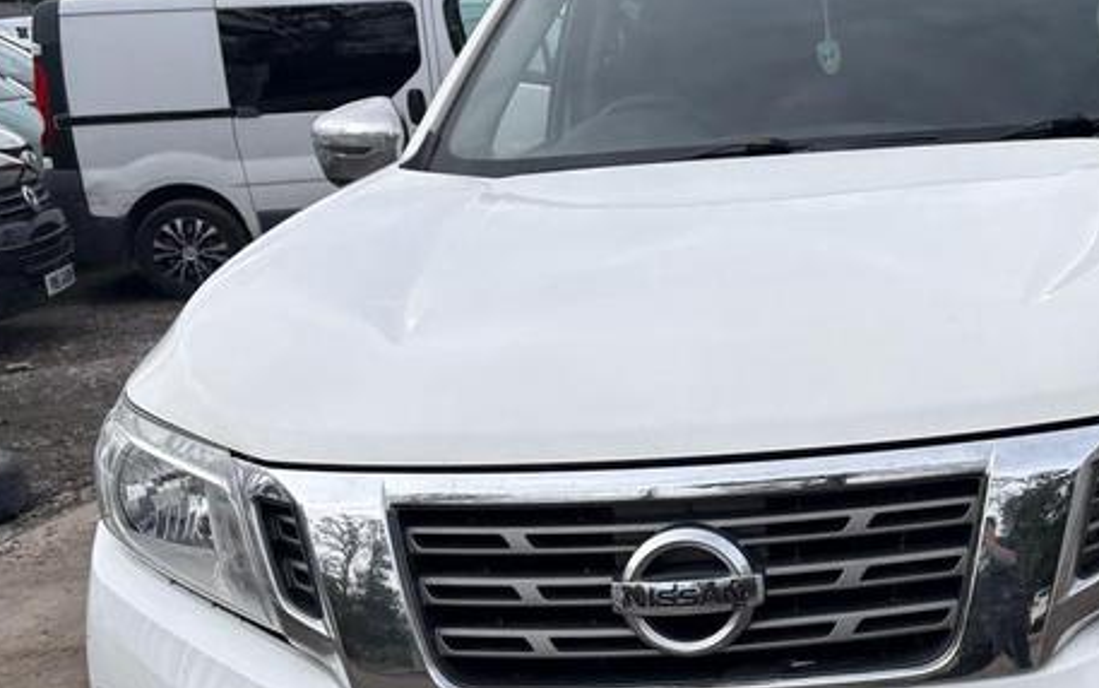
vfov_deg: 23.9
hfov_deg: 35.6
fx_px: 1618
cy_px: 443
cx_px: 962
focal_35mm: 54
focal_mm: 5.96
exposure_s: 1/1287
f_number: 1.6
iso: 50
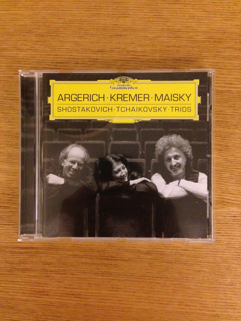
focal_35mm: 33
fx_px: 306
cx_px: 120
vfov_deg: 55.4
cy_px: 160
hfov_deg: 42.9
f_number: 2.4
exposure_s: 1/17
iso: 640
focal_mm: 4.12
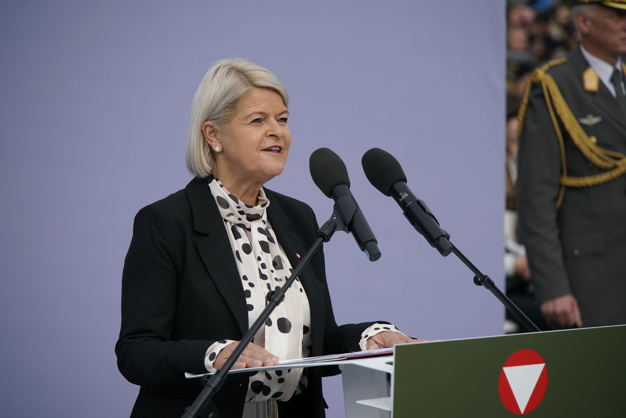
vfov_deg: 8.1
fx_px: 2939
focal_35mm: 169
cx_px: 313
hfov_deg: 12.2
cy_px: 209
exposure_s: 1/1250
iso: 320
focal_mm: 169
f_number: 5.6
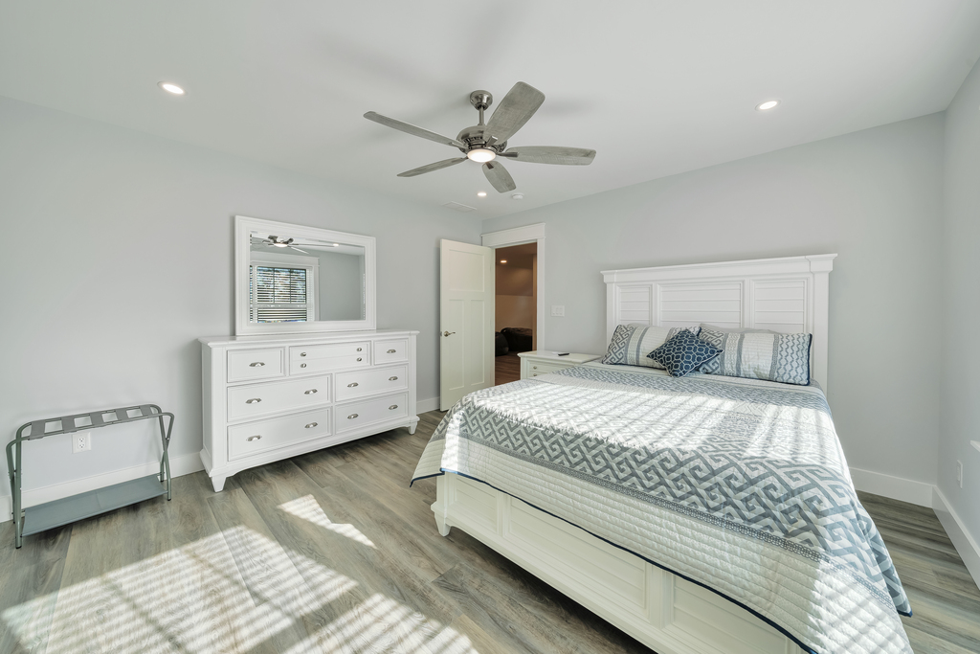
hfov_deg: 112.6
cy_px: 327
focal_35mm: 12
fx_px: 327
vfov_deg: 90.0
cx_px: 490
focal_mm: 12
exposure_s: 1/100
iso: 320
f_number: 8
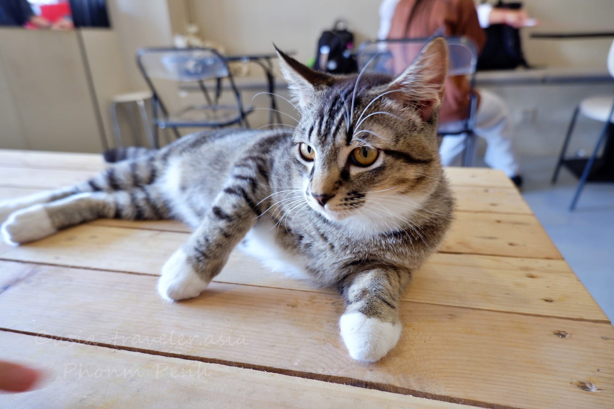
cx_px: 307
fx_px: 392
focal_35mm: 23
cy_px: 204
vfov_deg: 55.1
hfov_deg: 76.1
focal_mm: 15
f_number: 3.5
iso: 500
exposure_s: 1/25
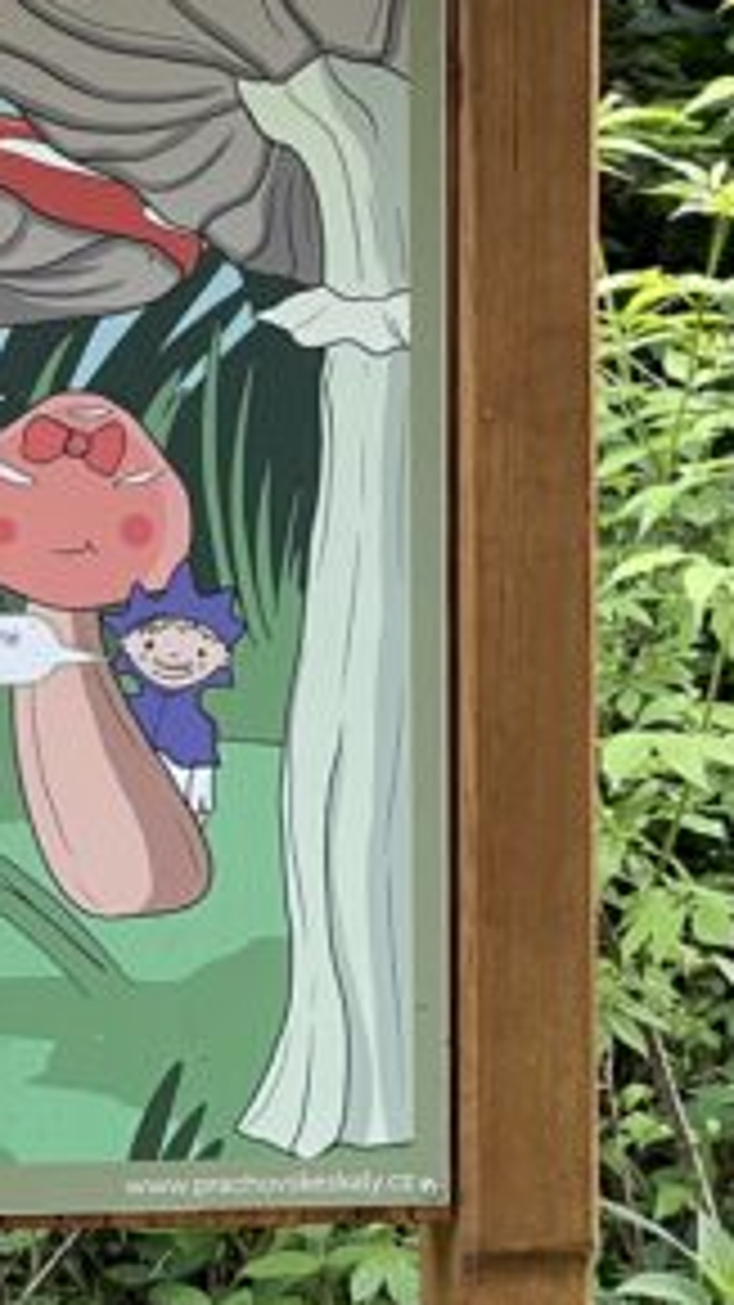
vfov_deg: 27.8
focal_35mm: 75
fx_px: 2597
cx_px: -545
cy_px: 315
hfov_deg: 14.4
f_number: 1.6
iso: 160
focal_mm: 4.2
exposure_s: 1/60
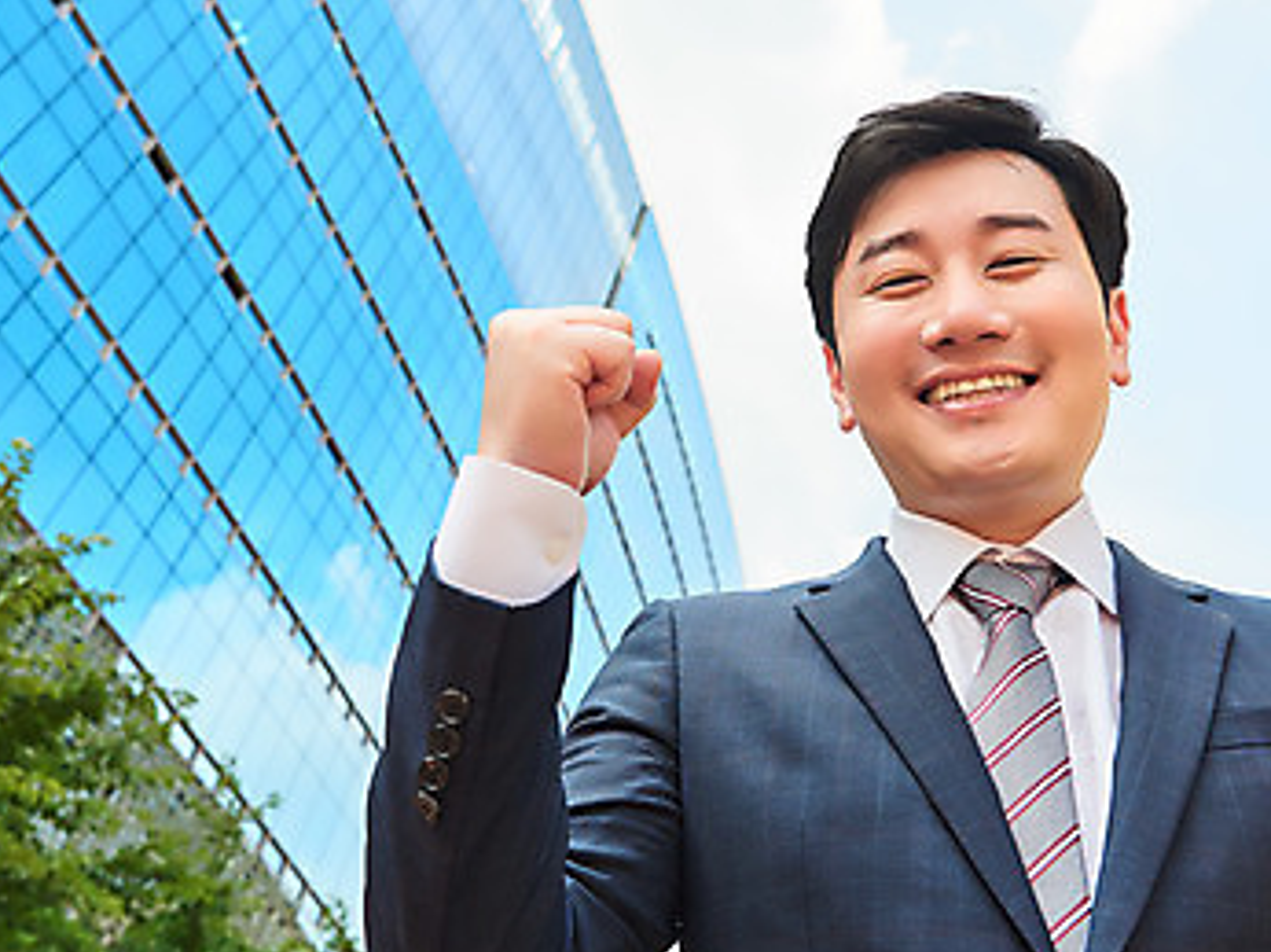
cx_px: 667
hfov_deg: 46.8
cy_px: 467
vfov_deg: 35.9
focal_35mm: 40
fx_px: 1468
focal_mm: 24
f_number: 5.6
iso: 200
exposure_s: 1/400
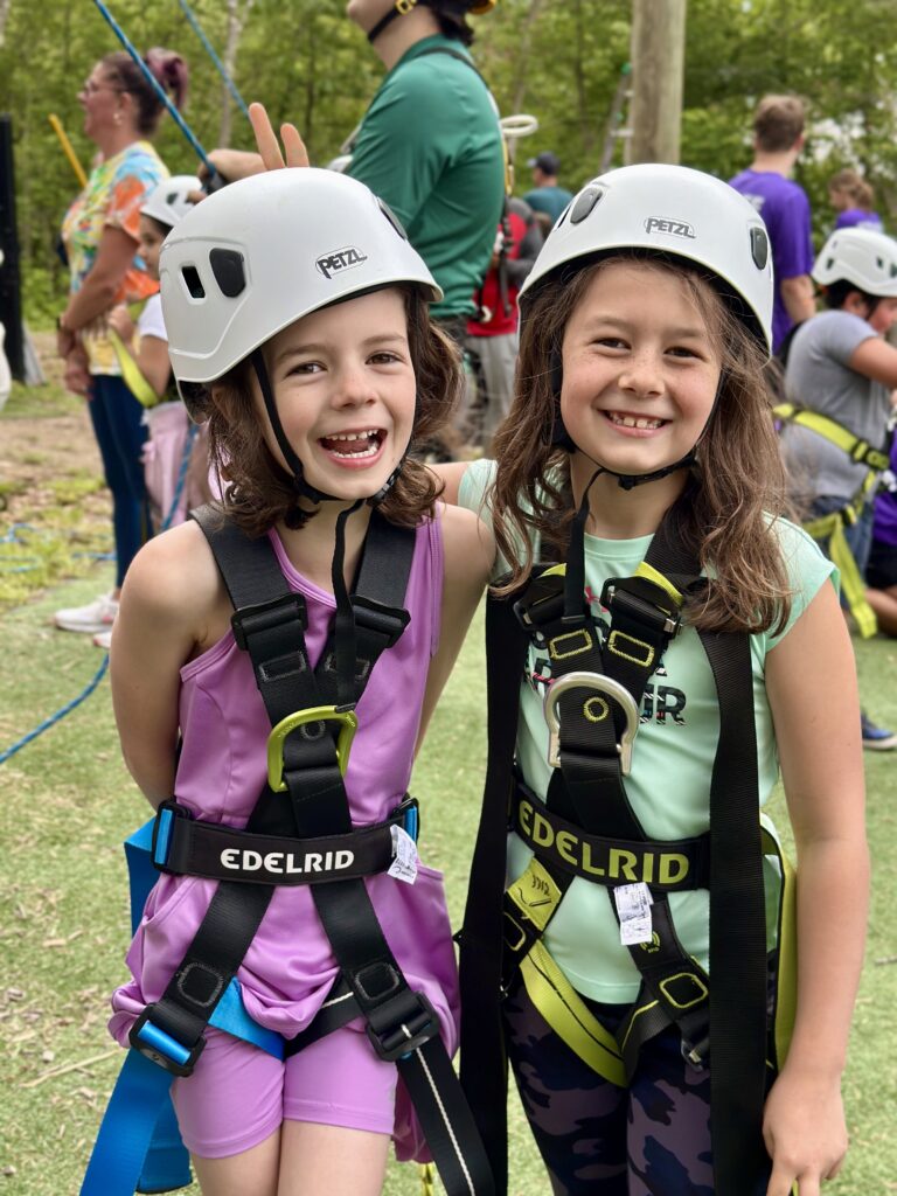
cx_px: 448
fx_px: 1658
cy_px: 598
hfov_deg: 30.3
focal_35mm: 48
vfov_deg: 39.7
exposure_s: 1/681
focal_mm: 6.86
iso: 80
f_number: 1.78
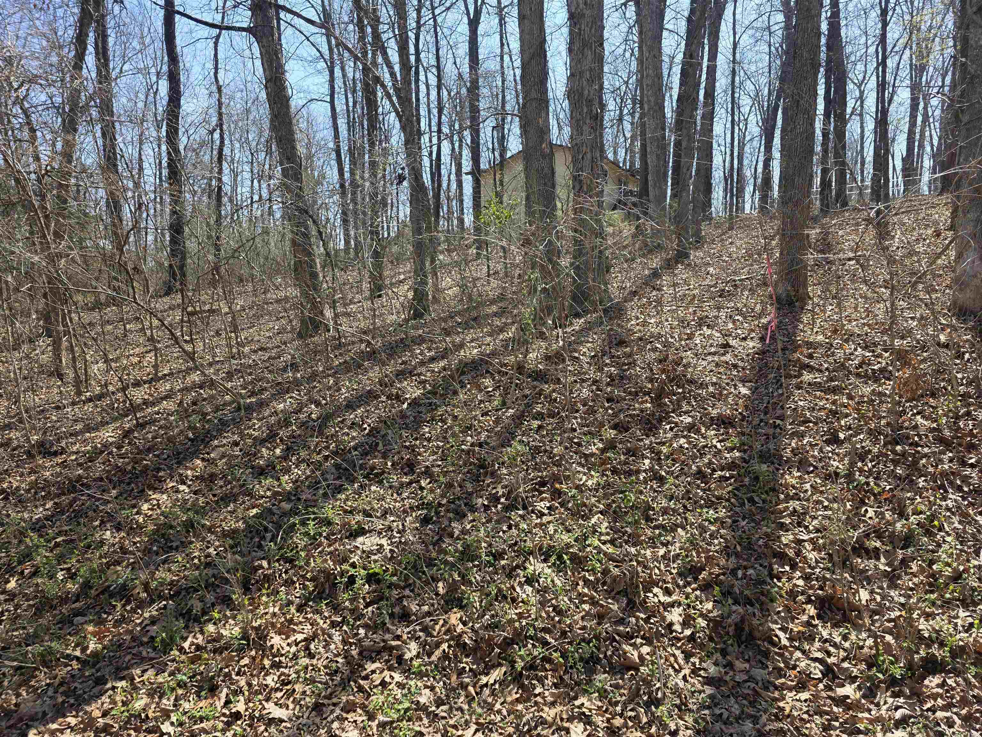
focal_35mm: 23
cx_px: 491
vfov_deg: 58.9
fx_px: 652
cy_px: 368
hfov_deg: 73.9
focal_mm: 6.3
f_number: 1.7
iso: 80
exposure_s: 1/1756
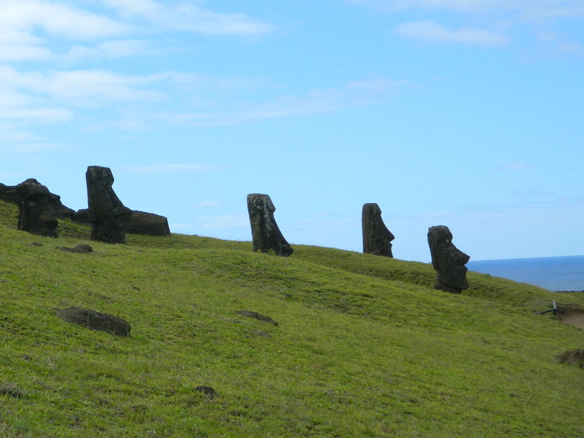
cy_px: 178
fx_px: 1535
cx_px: 208
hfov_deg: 21.5
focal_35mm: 91
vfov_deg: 16.2
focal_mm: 12.6
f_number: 4
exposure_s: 1/800
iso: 110
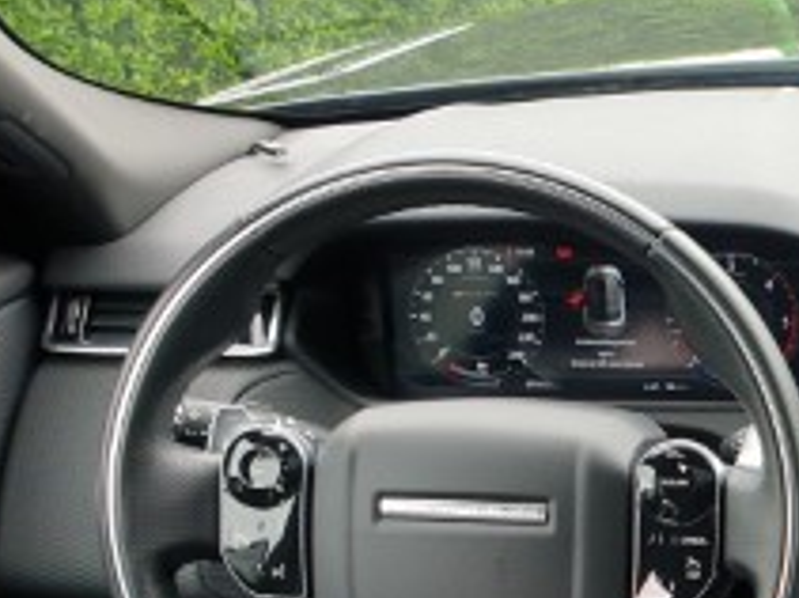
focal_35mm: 79
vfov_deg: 18.0
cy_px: 647
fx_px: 1822
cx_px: 1159
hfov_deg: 21.3
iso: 50
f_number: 2.4
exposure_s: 1/105
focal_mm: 4.3
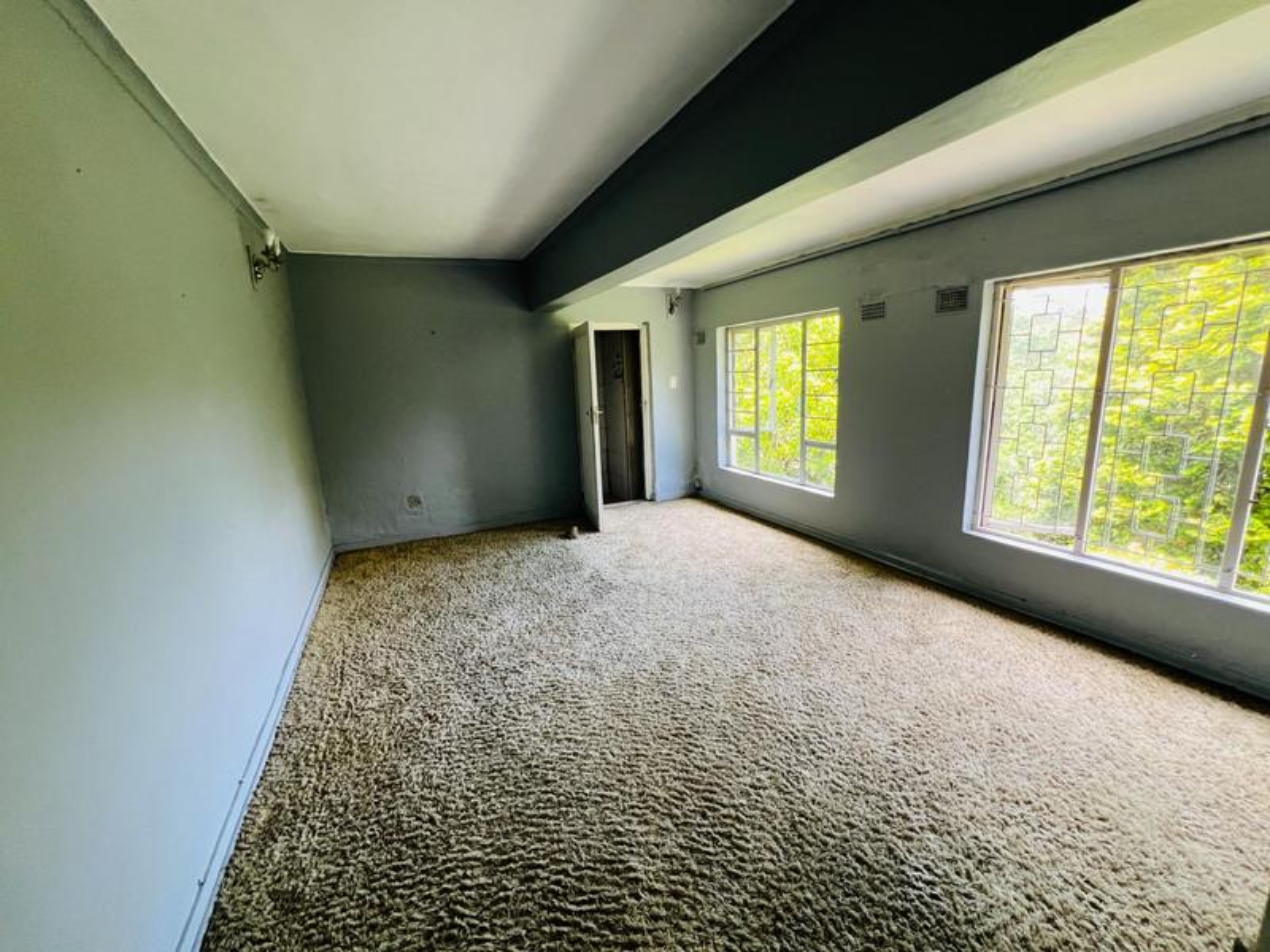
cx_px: 635
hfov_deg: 106.2
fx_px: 477
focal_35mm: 13
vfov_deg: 89.9
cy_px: 476
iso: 125
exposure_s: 1/99
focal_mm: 1.57
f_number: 1.8
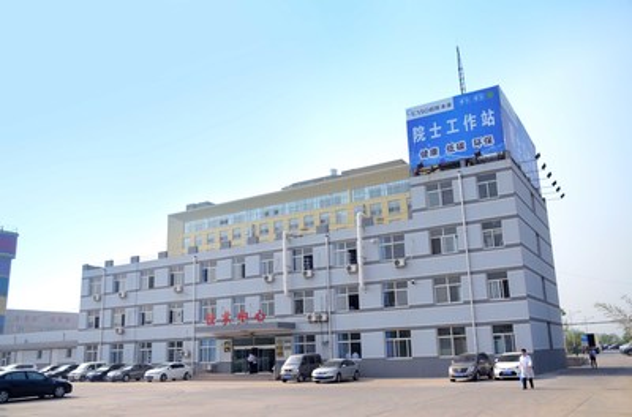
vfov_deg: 39.7
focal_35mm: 33
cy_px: 208
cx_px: 316
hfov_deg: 57.4
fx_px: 578
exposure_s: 1/8000
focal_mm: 22
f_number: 5
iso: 1600
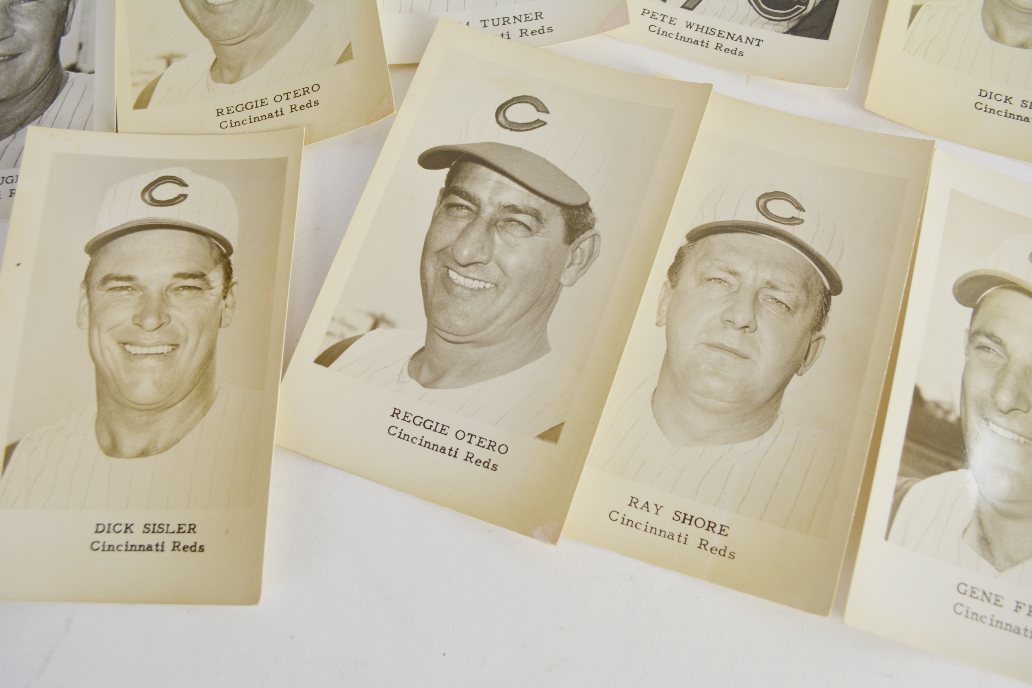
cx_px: 516
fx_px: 860
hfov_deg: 61.9
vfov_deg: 43.6
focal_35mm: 30
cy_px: 344
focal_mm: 20
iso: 400
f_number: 5.6
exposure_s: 1/125
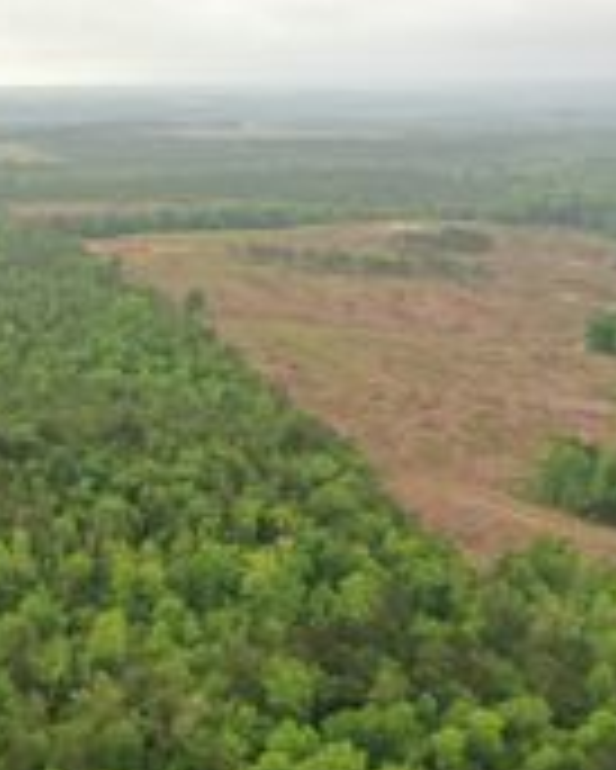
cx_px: -247
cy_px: 552
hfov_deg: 20.5
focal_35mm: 66
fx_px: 1503
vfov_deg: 28.4
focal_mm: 10.26
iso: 100
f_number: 5
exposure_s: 1/120
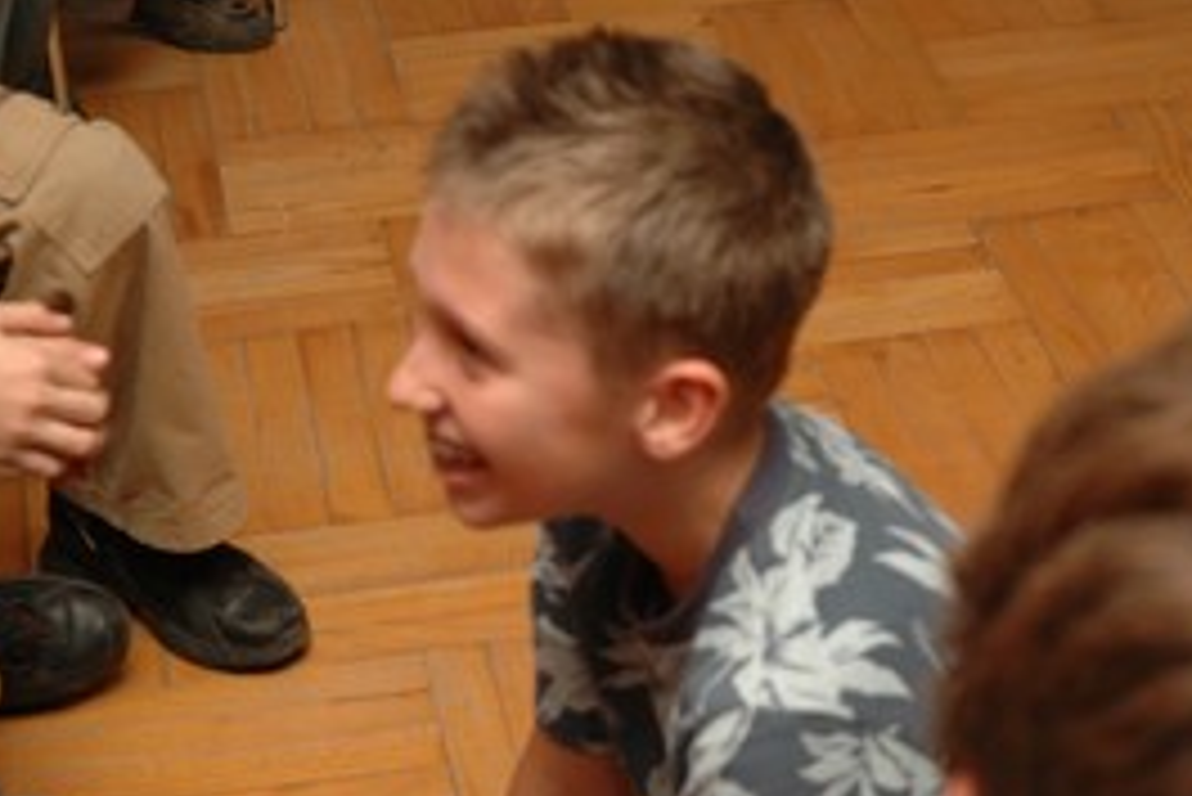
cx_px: 499
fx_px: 3445
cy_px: 369
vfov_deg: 13.2
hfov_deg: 19.6
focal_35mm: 104
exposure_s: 1/45
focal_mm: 46
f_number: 5.6
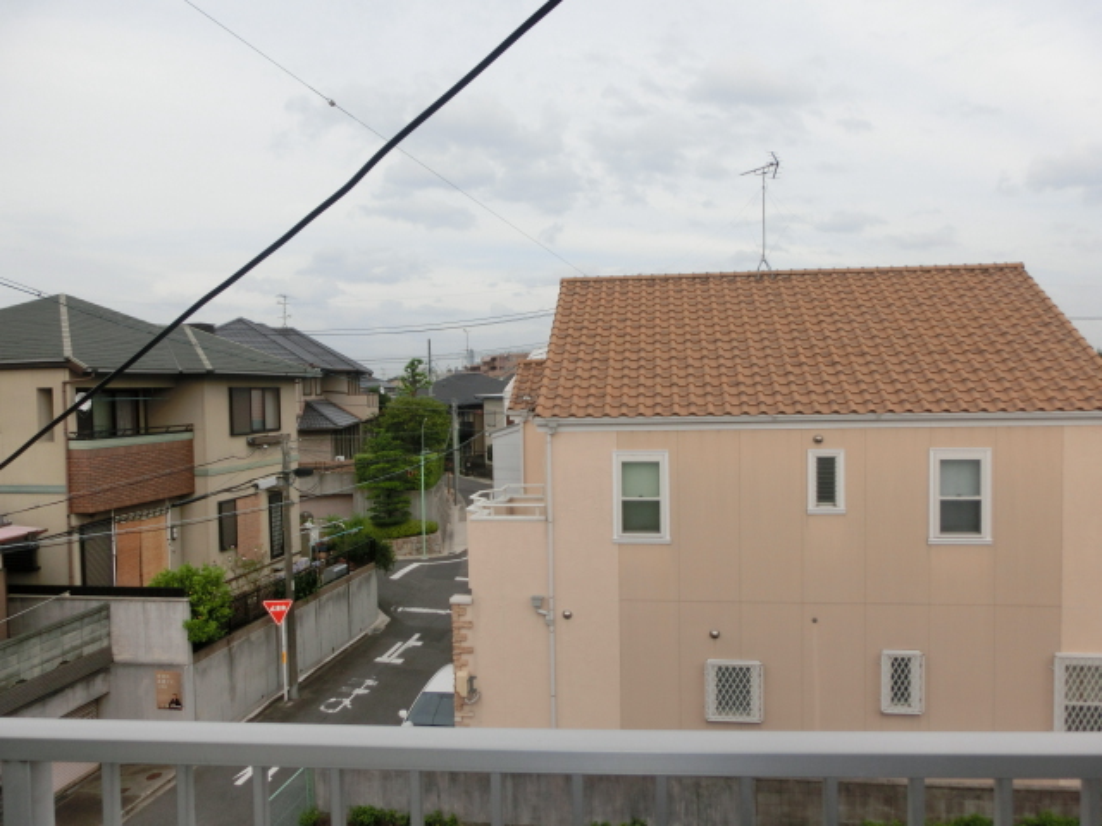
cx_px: 551
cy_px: 413
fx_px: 764
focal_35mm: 24
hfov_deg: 71.6
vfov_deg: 56.8
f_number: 3
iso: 80
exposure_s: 1/640
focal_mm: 4.24
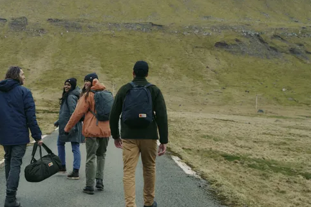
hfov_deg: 33.7
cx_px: 75
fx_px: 501
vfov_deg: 23.3
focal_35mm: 58
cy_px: 127
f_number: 3.2
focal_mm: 35
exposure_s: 1/320
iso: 400
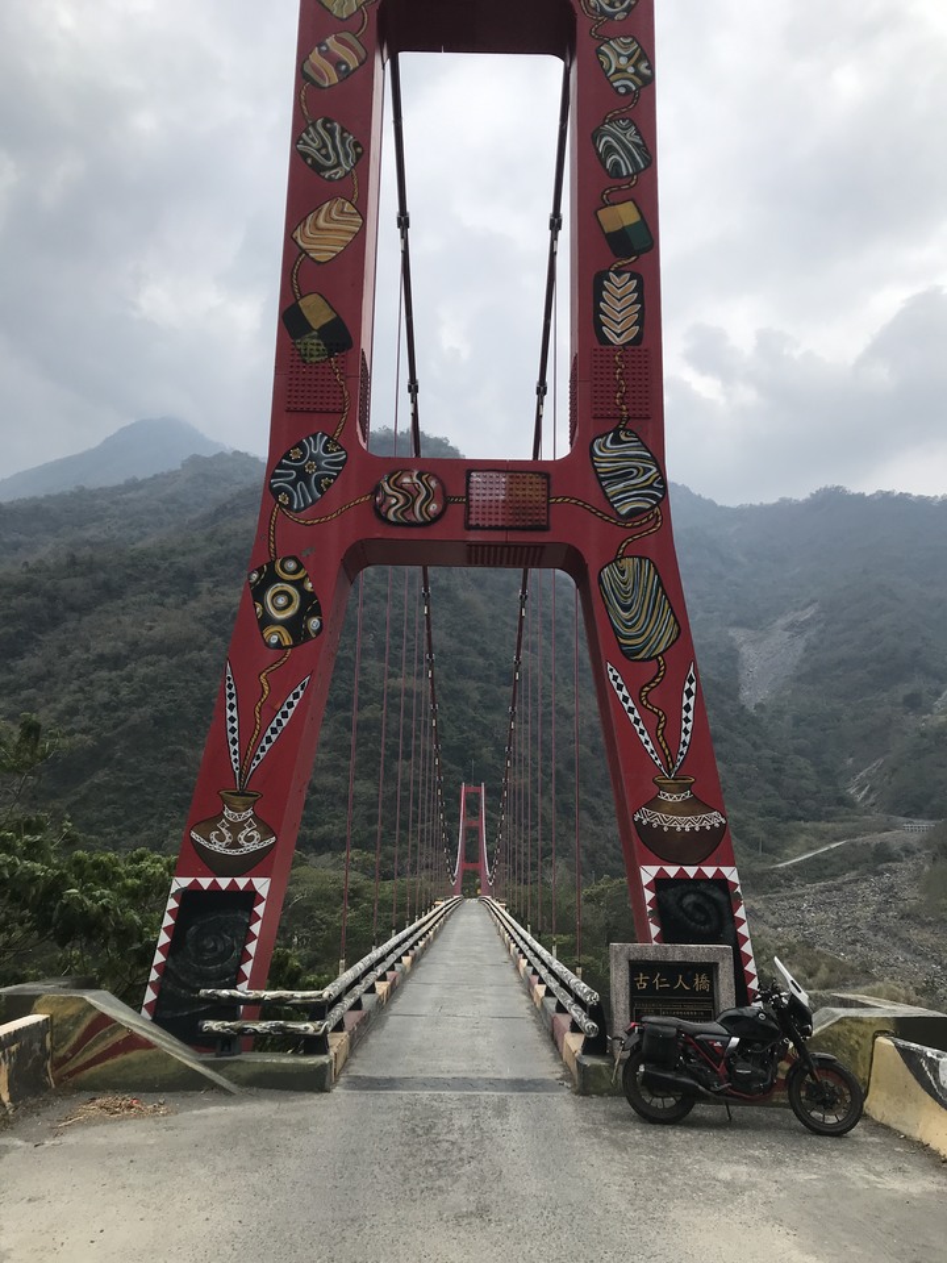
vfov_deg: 63.4
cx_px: 474
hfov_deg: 49.7
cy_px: 632
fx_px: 1021
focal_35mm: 28
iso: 20
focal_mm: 3.99
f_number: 1.8
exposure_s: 1/1227
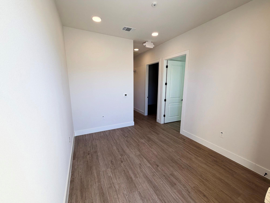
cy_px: 102
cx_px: 135
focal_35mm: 14
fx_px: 109
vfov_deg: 85.7
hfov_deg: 102.1
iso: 40
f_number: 2.2
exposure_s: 1/120
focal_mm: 2.2
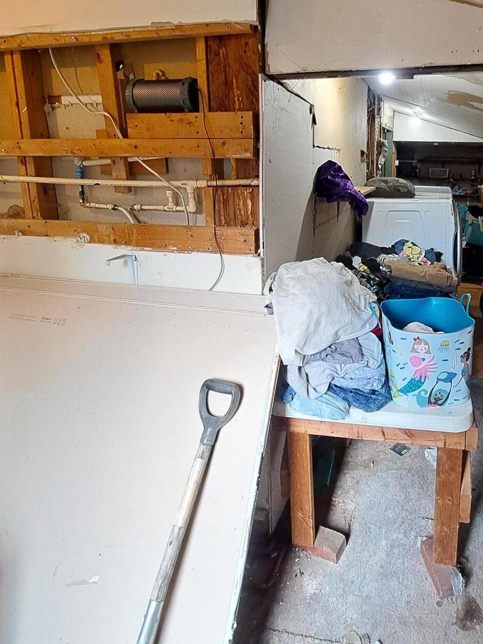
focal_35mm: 21
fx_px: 391
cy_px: 238
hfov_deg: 59.5
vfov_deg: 77.4
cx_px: 372
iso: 100
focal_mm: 1.74
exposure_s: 1/40
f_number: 2.2
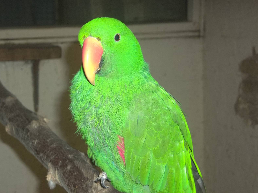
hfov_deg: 22.5
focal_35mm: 87
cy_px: 96
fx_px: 648
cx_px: 129
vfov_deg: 17.0
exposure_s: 1/50
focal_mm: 15.4
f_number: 4.5
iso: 160
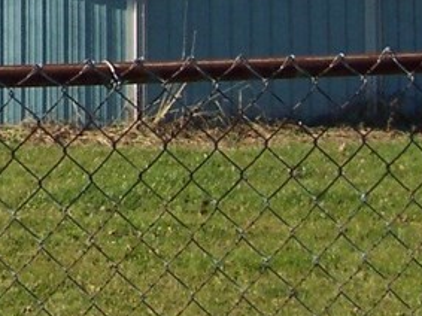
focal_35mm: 134
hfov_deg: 13.8
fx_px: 1633
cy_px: -240
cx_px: -206
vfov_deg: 10.4
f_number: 5.6
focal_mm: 5.6
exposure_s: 1/500
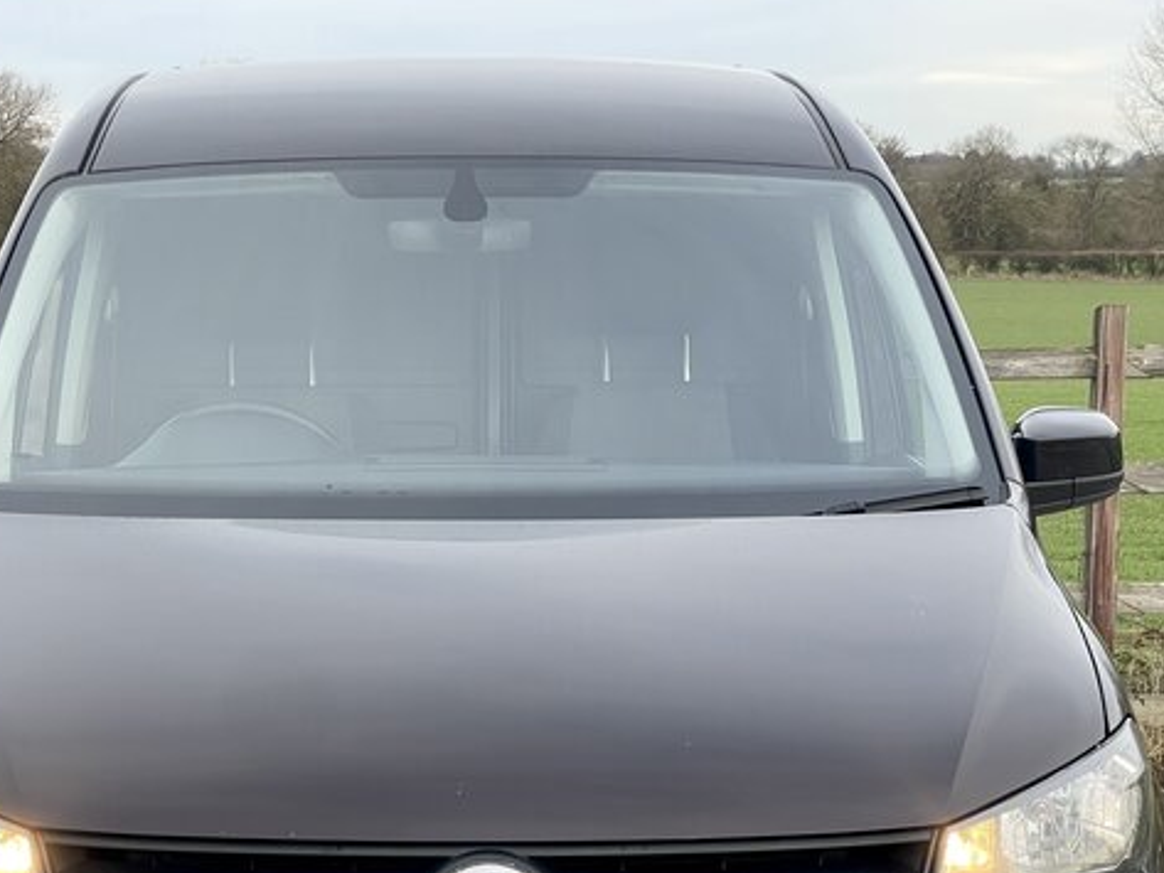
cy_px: 703
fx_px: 2960
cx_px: 475
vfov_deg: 16.7
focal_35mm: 88
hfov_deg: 22.2
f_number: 2
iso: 25
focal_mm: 6
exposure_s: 1/166
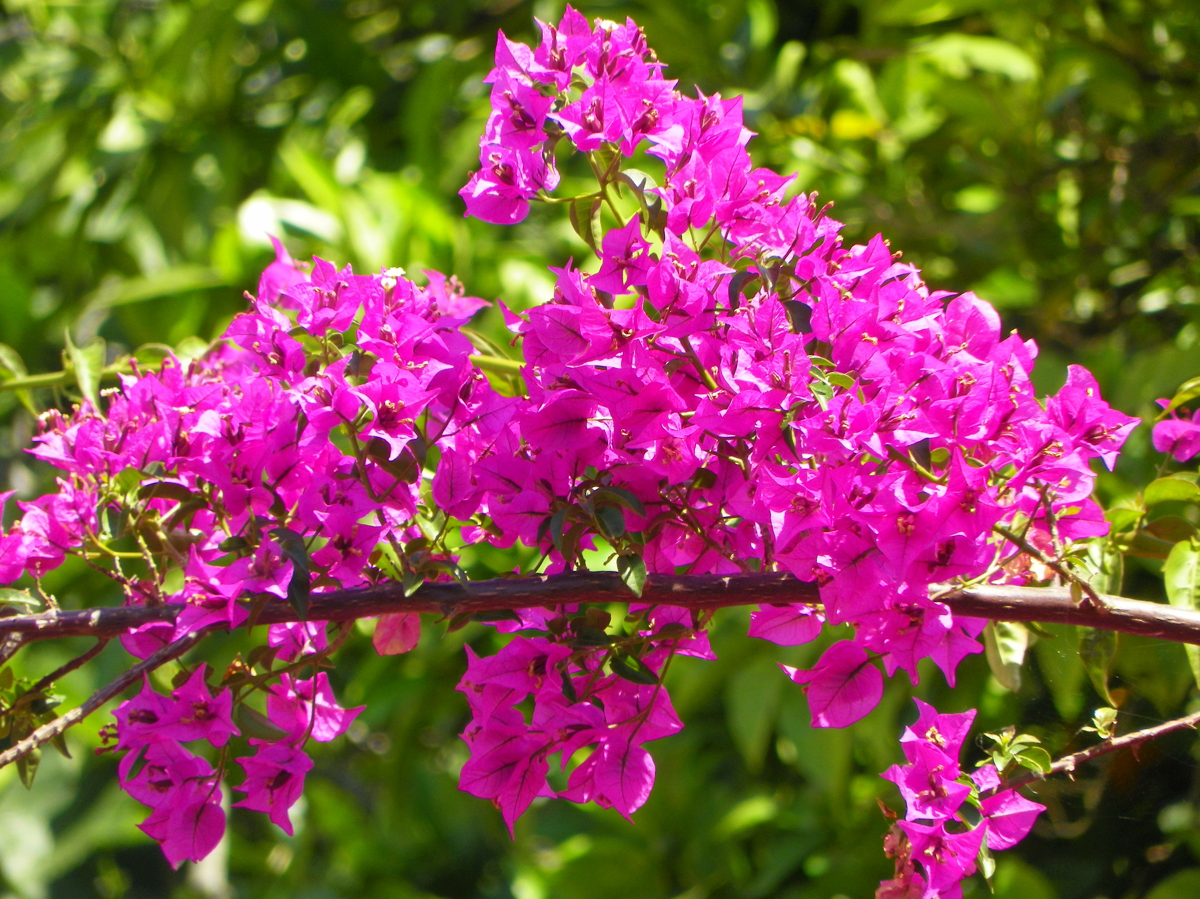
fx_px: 20969
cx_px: 600
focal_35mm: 605
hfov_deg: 3.3
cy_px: 450
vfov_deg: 2.5
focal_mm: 107.6
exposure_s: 1/160
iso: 80
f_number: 5
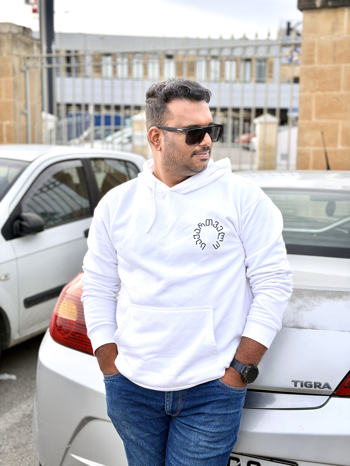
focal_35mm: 48
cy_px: 233
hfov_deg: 30.3
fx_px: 647
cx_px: 175
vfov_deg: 39.7
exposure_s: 1/2494
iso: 64
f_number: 1.78
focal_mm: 6.76
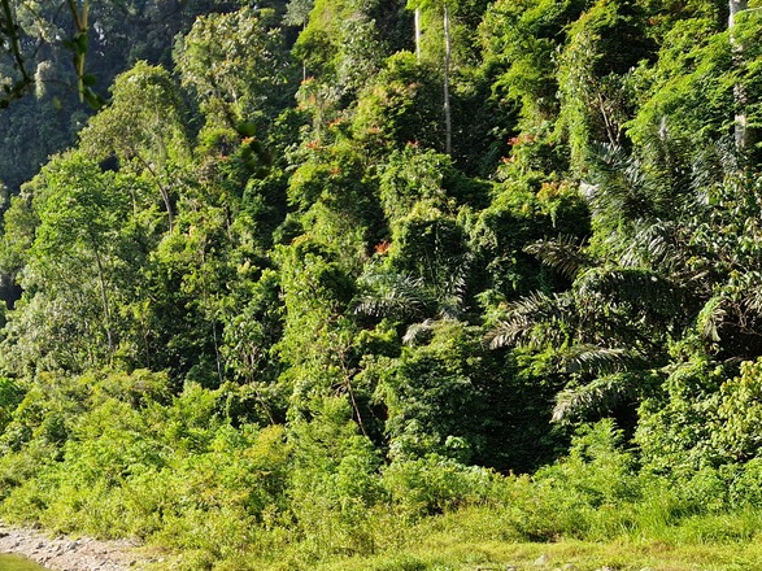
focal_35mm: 47
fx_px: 1034
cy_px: 380
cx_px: 108
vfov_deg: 30.6
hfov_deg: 38.3
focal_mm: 5.4
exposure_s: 1/536
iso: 50
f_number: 1.8
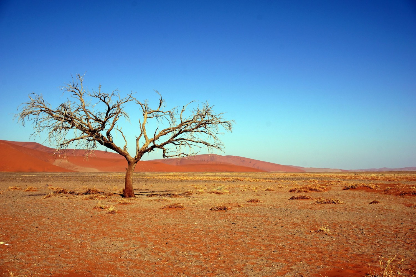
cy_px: 138
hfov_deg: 43.6
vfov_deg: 29.9
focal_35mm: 45
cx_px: 208
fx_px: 520
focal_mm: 30
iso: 100
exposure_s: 1/400
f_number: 9
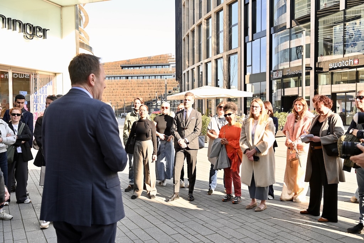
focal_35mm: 35
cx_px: 182
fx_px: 354
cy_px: 122
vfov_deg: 37.9
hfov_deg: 54.4
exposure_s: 1/100
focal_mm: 35
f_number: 4.5
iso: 100
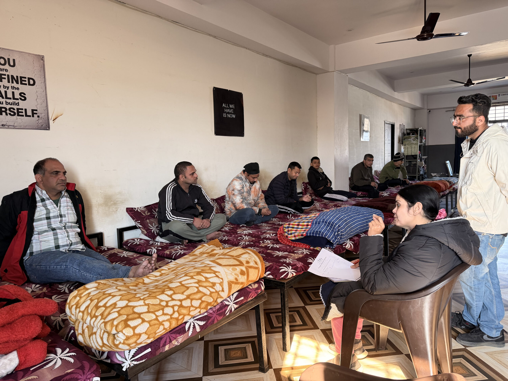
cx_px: 254
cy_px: 190
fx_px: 352
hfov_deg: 71.6
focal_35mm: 24
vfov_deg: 56.8
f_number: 1.78
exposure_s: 1/98
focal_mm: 6.76
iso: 200
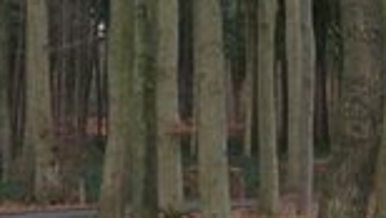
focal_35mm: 136
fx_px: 1393
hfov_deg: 15.7
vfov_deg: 8.8
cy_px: -53
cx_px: 138
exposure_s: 1/125
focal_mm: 5.7
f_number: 2.9
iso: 80
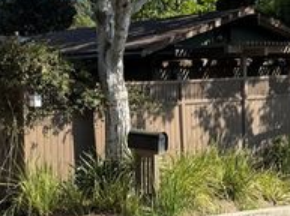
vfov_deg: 19.8
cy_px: 83
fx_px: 619
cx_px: 56
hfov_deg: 25.9
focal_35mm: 74
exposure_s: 1/2331
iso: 80
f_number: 1.78
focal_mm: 6.76
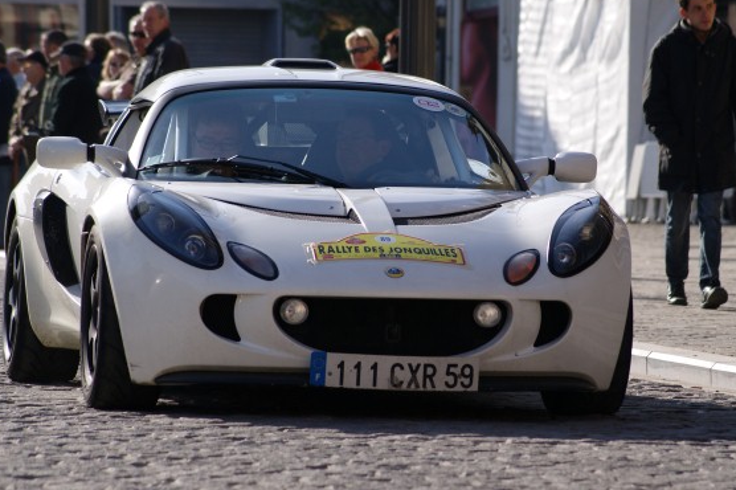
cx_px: 420
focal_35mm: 263
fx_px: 5366
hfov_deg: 7.8
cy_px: 237
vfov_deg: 5.2
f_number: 5.6
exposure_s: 1/500
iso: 100
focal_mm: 135
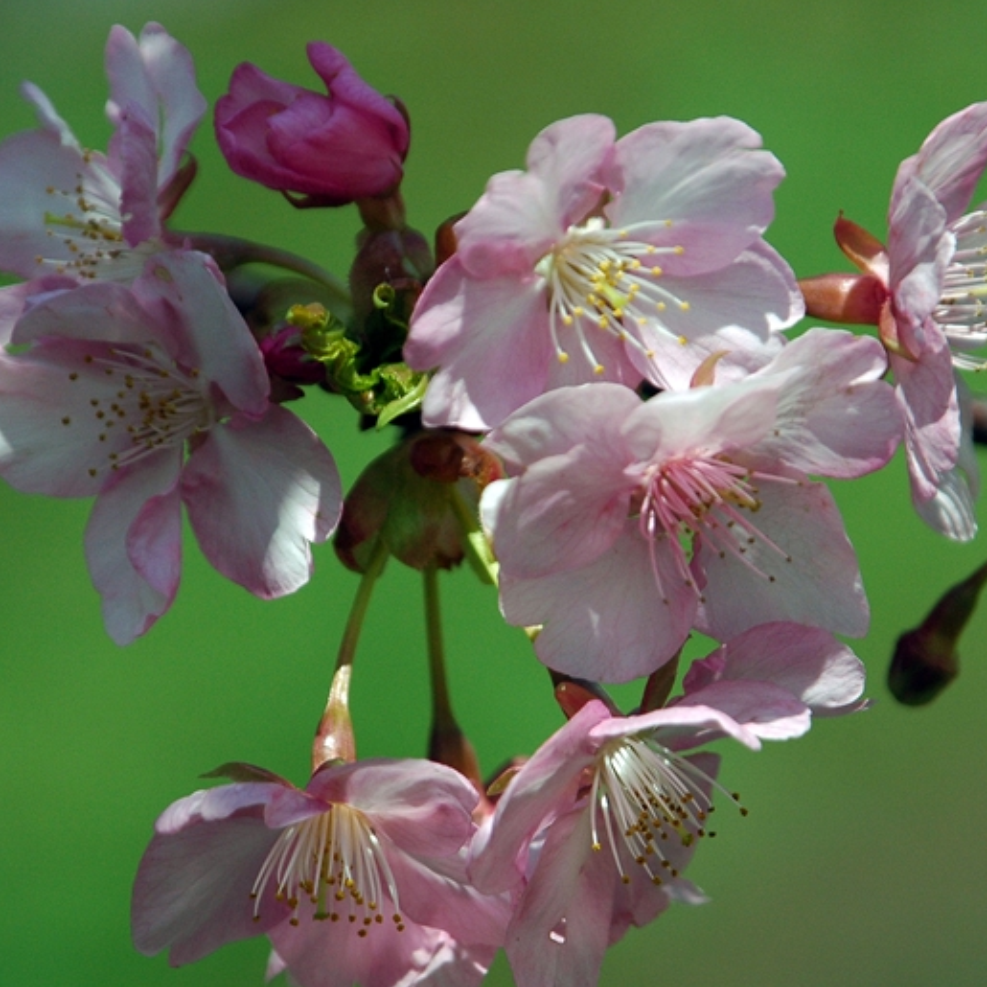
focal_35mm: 475
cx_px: 594
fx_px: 15323
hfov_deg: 3.7
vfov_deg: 3.7
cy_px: 500
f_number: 6.3
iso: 400
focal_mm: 240
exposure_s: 1/1250
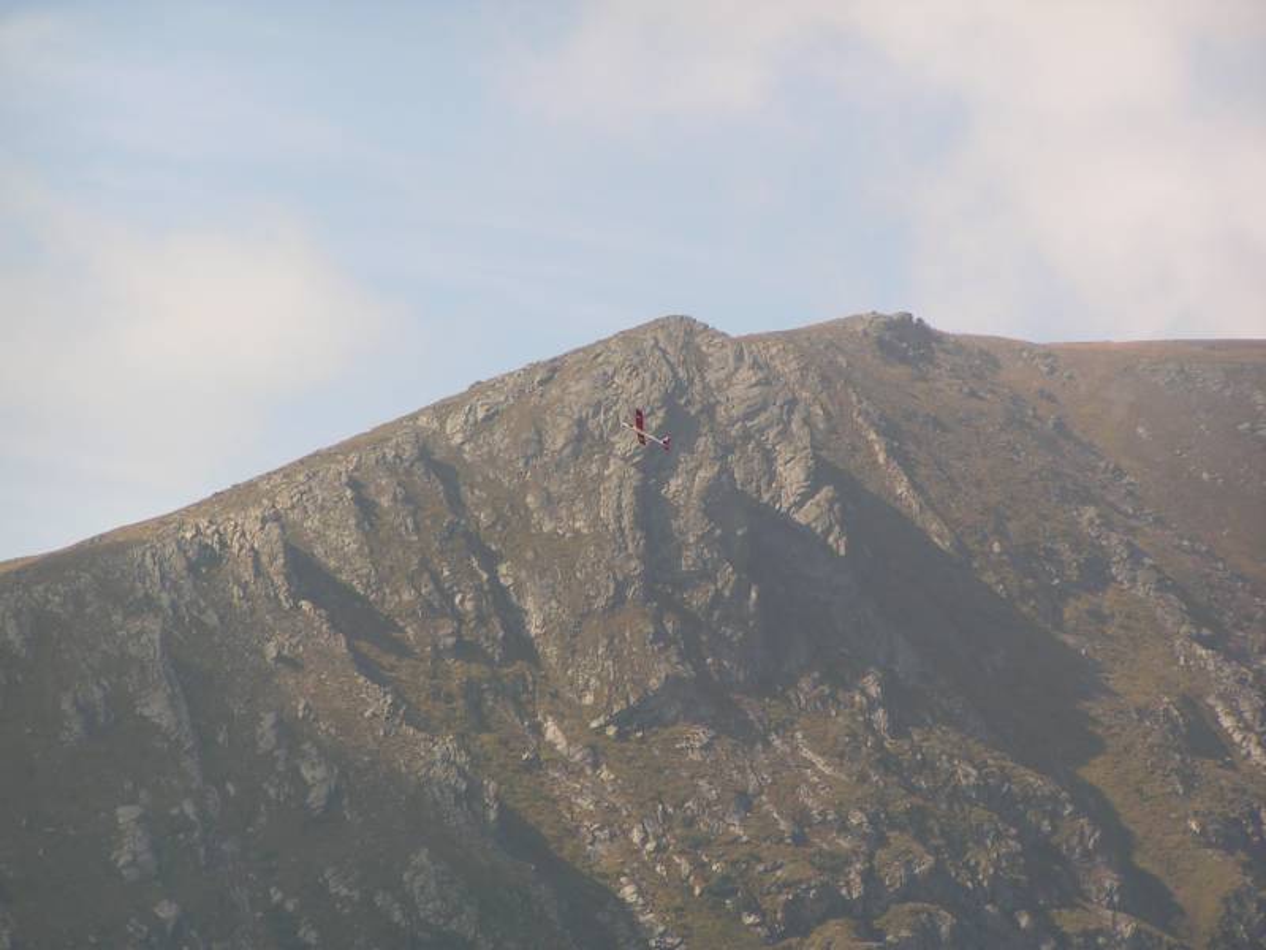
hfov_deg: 8.4
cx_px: 633
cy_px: 475
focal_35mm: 236
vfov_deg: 6.3
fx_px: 8631
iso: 50
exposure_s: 1/1000
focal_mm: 36.1
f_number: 3.5
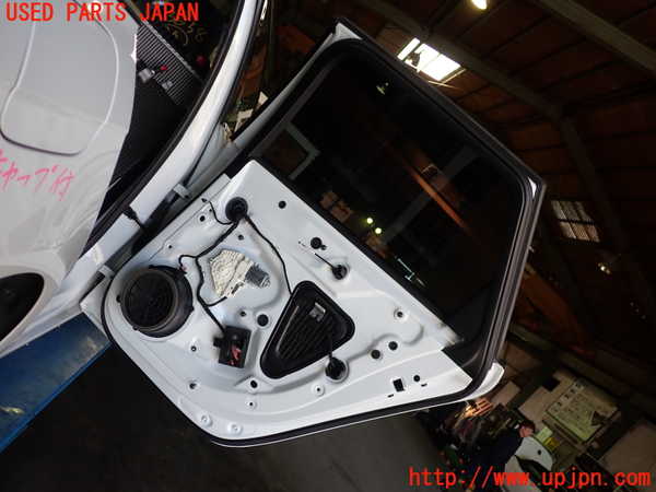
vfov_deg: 46.8
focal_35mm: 30
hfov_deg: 60.0
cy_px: 246
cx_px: 328
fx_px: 569
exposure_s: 1/125
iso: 100
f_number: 2.3
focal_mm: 5.4
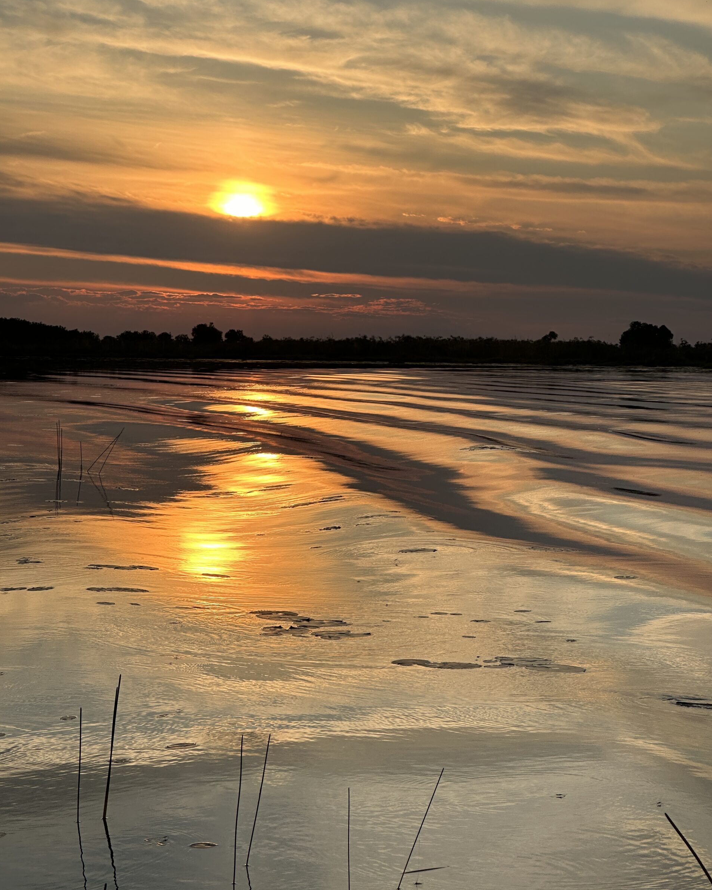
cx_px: 353
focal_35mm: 81
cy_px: 457
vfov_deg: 23.6
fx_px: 2134
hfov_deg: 18.9
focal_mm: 9
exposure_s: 1/1024
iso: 32
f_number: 2.8
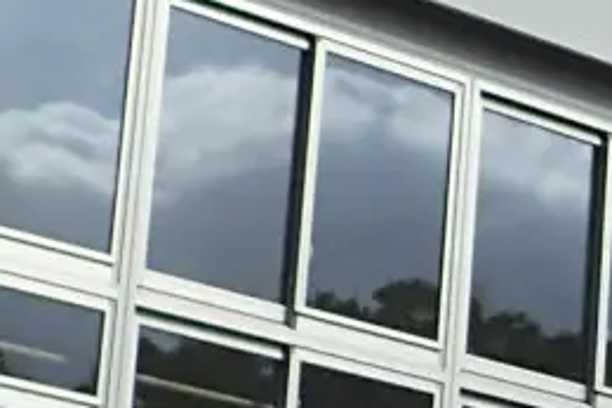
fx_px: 3262
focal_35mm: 192
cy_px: 467
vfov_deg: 7.1
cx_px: 1436
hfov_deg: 9.6
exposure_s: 1/200
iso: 100
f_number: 8
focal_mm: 4.5
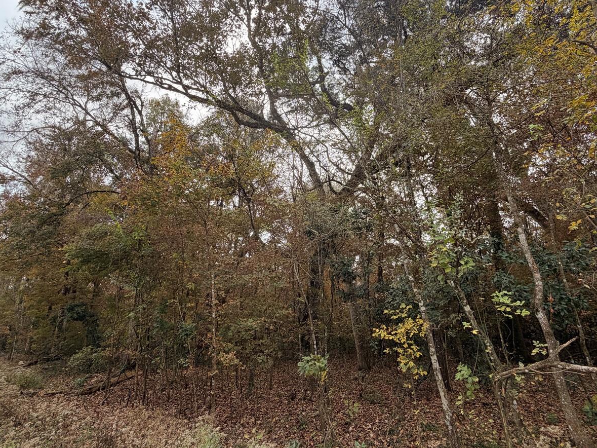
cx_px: 313
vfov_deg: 68.1
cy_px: 182
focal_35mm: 19
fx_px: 328
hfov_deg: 84.6
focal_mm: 2.22
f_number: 2.2
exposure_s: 1/502
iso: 50
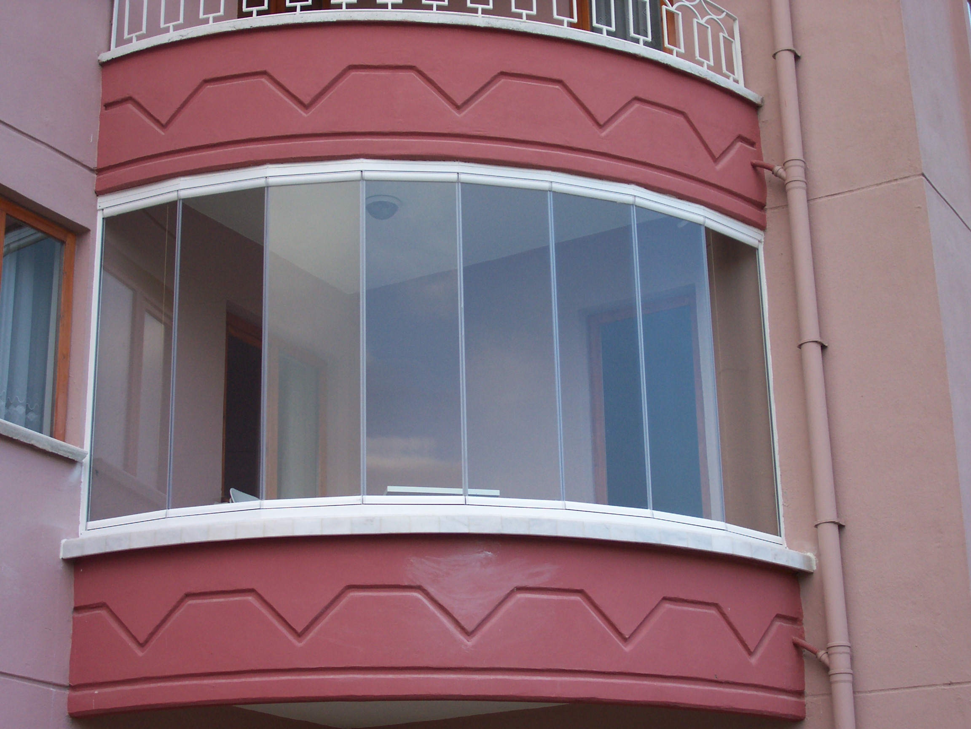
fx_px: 1823
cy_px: 364
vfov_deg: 22.6
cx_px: 486
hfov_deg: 29.8
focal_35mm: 65
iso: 80
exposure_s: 1/91.1
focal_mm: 10.8
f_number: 3.6
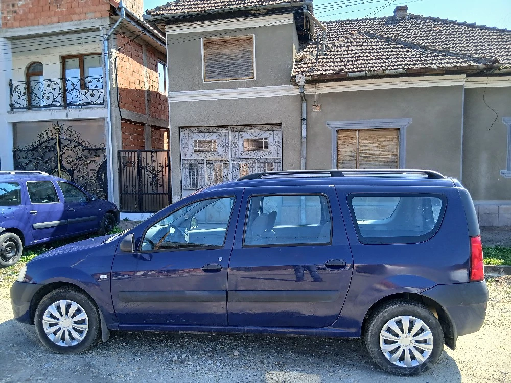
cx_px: 256
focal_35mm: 26
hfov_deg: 67.3
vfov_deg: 53.1
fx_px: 384
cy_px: 192
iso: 20
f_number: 1.8
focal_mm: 3.98
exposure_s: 1/114
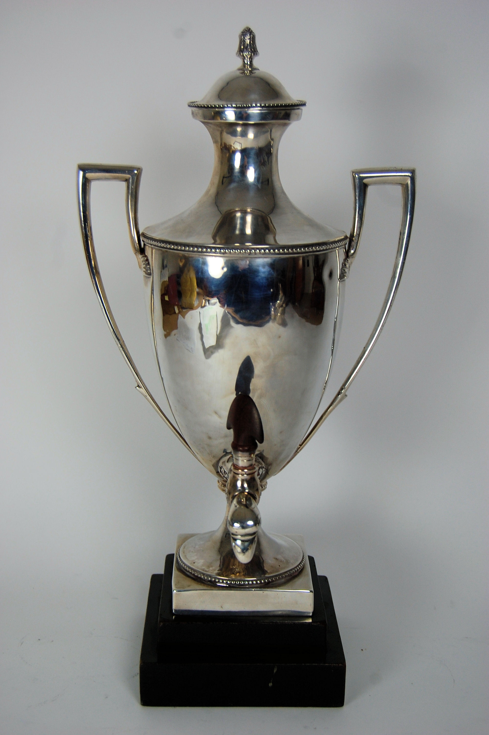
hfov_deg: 25.7
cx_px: 244
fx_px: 1072
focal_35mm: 52
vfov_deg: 37.9
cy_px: 368
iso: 250
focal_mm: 35
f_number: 5.6
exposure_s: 1/125
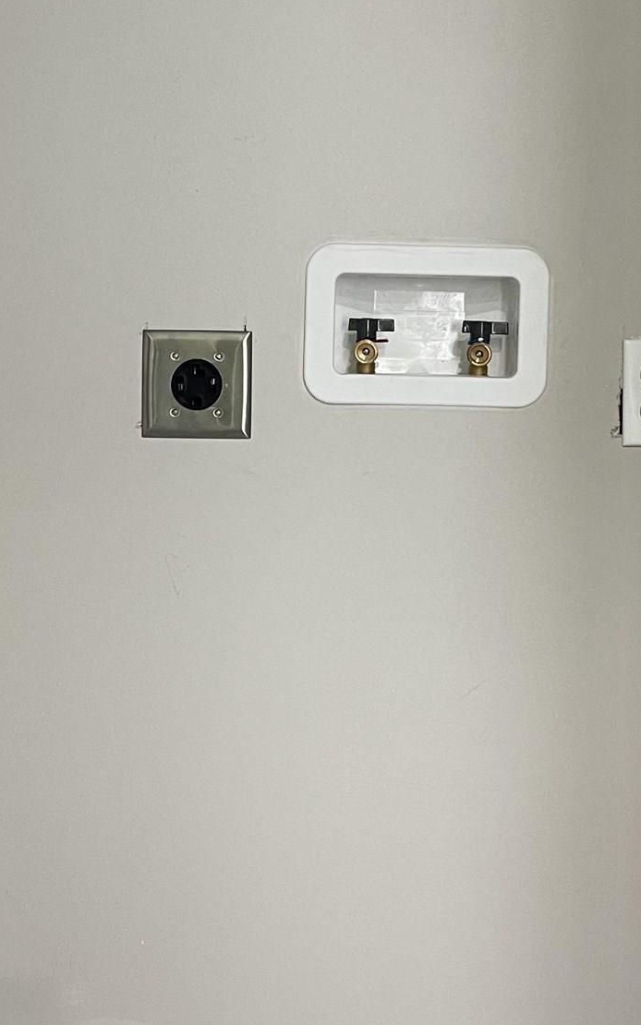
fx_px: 1537
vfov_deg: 36.7
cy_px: 378
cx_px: 300
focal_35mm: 55
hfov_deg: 23.6
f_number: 1.6
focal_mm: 5.1
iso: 125
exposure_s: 1/60
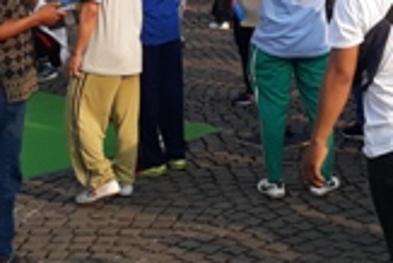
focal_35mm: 110
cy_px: -7
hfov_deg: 18.5
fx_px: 1202
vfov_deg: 12.3
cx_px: 294
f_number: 1.7
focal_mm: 3.71
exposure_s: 1/840
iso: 40
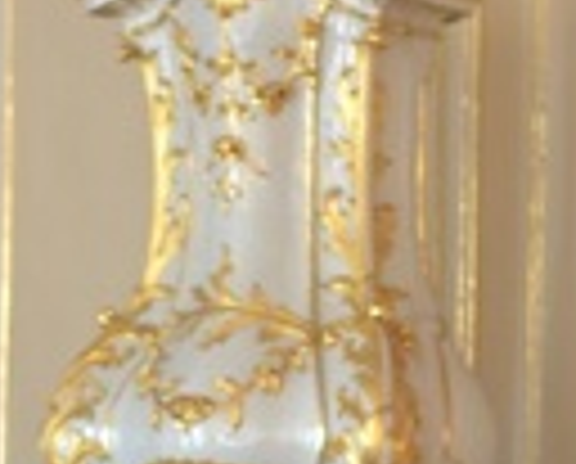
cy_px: 802
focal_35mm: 386
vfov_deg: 4.0
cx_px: 518
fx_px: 6601
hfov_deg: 5.0
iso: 800
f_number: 4.5
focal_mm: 55
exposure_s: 1/80
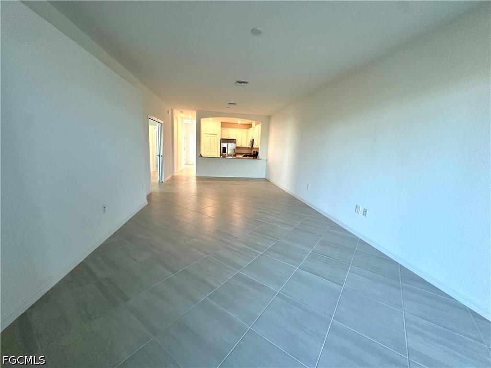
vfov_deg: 85.7
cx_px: 246
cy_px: 184
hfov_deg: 102.1
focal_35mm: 14
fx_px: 199
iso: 250
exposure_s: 1/120
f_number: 2.2
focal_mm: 2.22
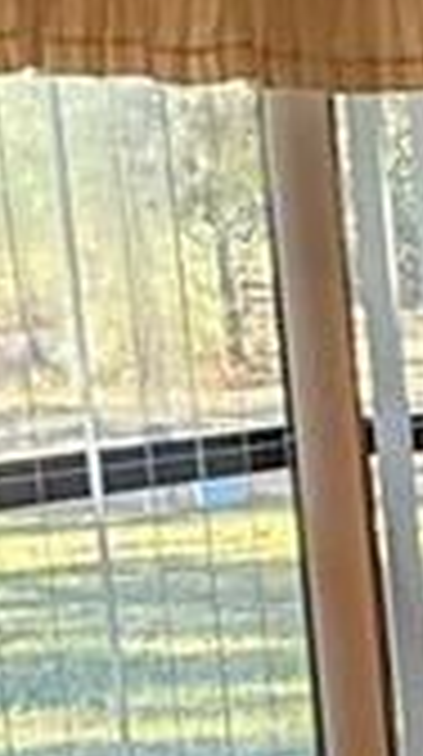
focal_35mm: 109
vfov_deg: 19.5
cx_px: 1197
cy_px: 567
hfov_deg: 9.2
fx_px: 2182
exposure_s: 1/120
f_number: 2.2
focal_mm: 2.22
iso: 250
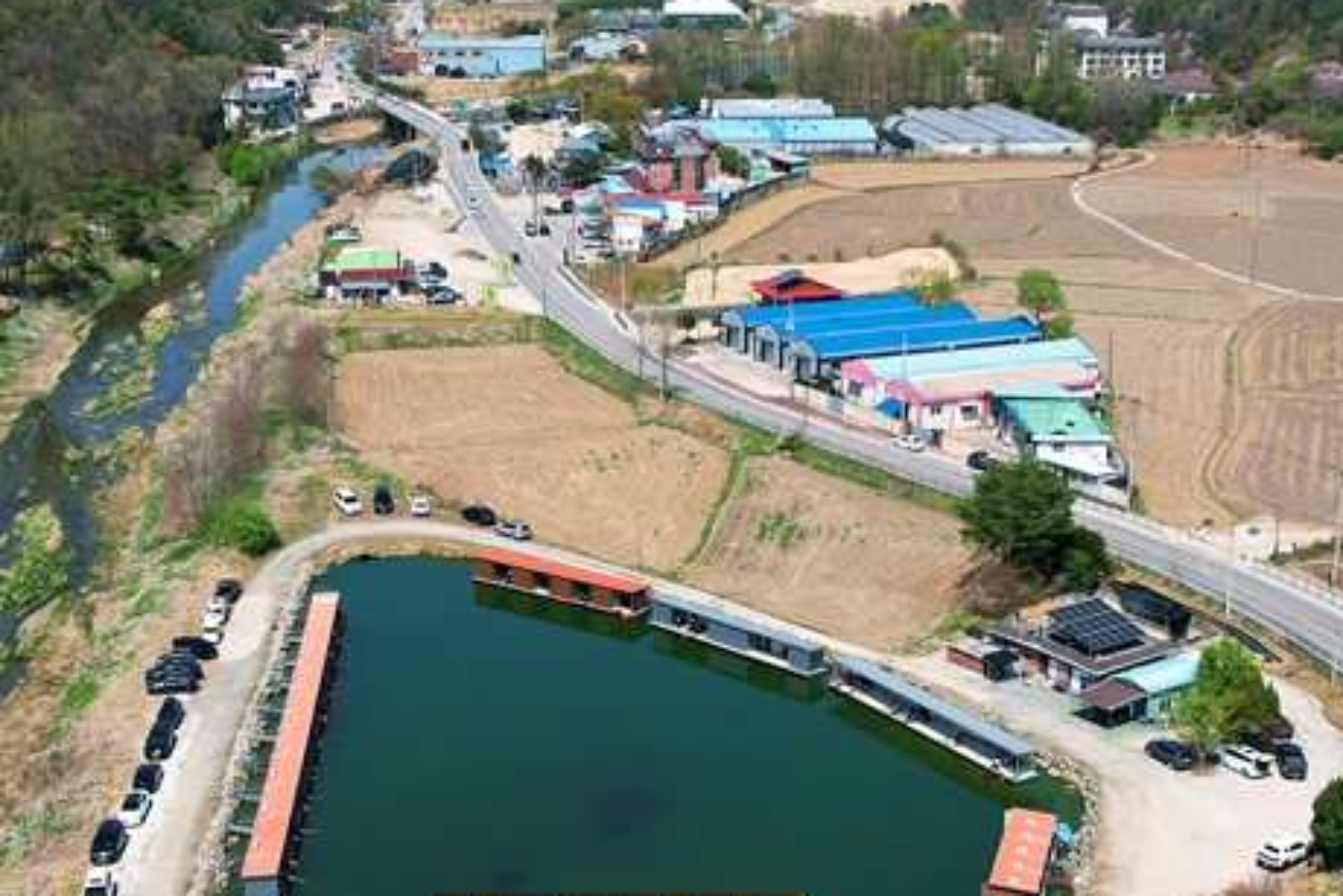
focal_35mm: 55
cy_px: 611
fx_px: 2052
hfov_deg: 36.2
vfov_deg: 24.5
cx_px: 651
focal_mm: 8.38
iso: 110
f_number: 2.8
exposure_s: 1/2000
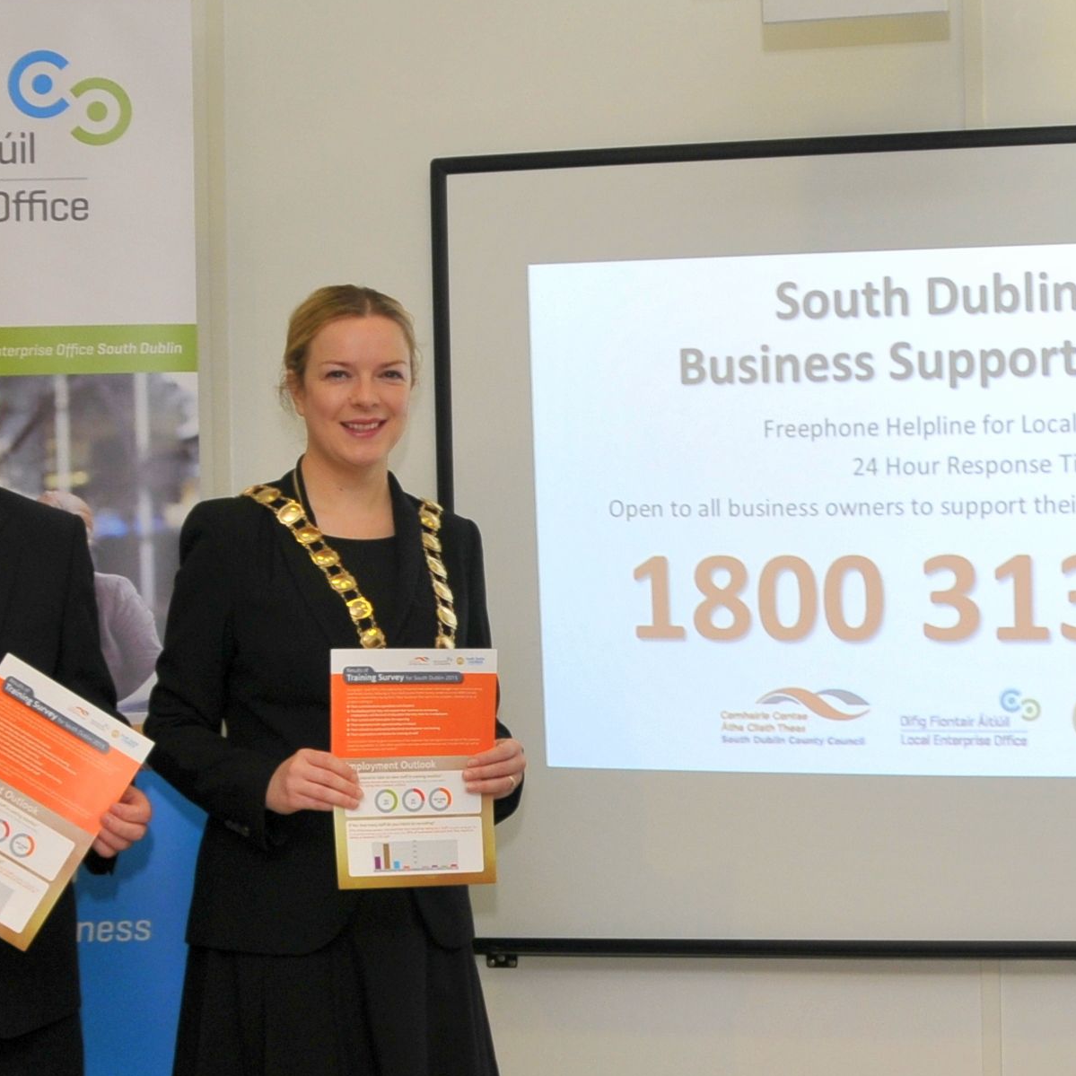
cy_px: 578
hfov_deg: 20.9
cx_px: 855
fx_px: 2884
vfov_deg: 21.1
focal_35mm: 82
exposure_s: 1/60
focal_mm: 18
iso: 200
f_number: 5
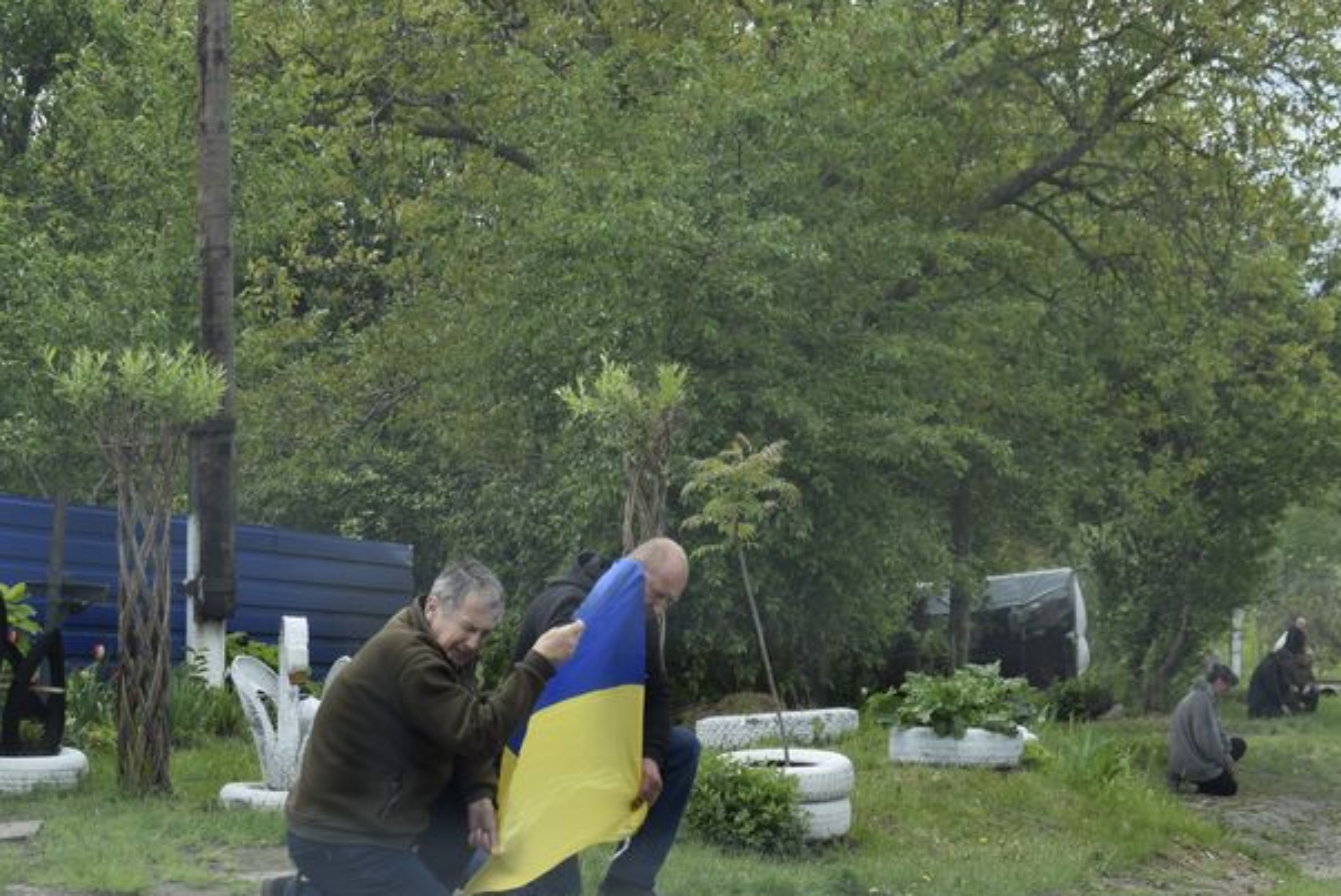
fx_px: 3825
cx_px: 685
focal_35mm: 103
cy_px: 477
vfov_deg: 13.4
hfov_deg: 19.9
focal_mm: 55
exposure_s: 1/250
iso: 250
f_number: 8
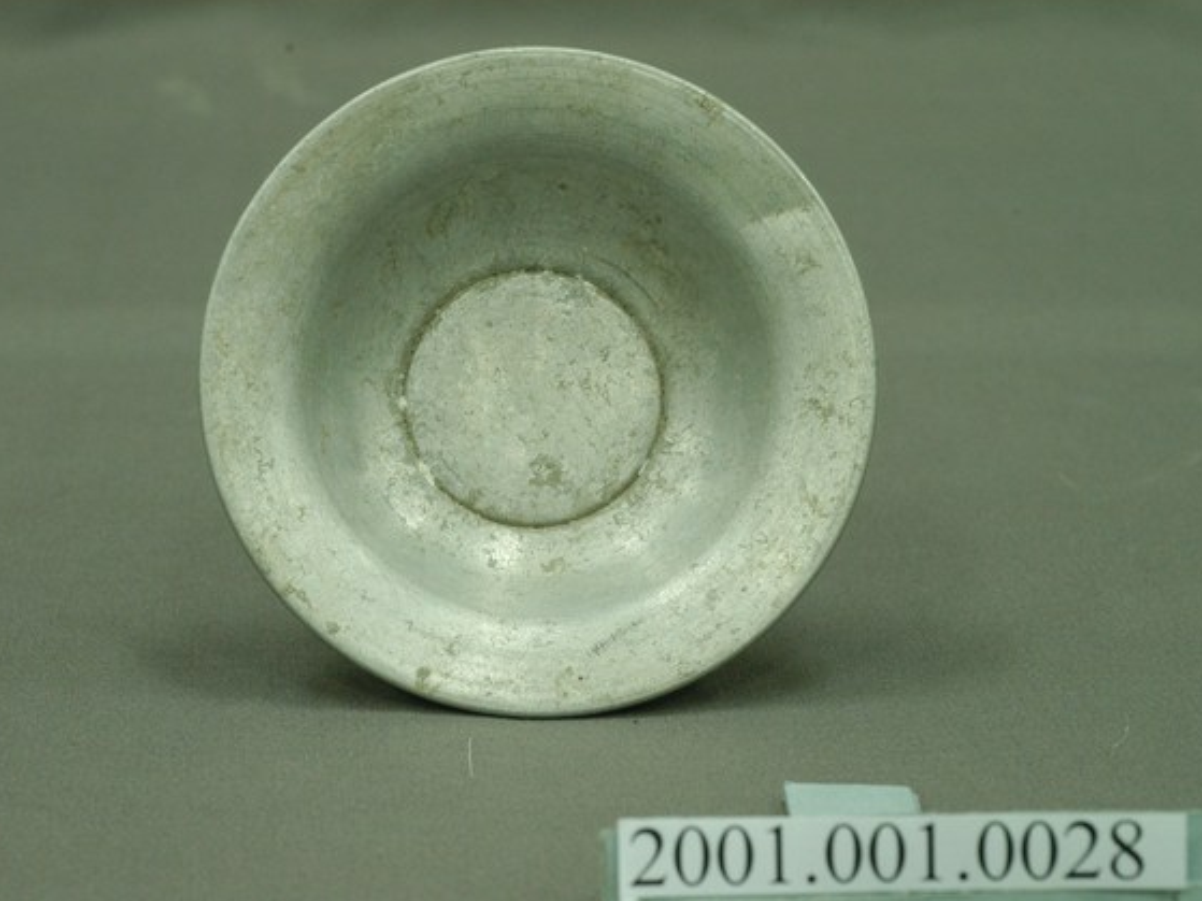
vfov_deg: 14.9
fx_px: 3437
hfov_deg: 19.8
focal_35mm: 99
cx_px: 527
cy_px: 446
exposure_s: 1/20
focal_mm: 60
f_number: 9
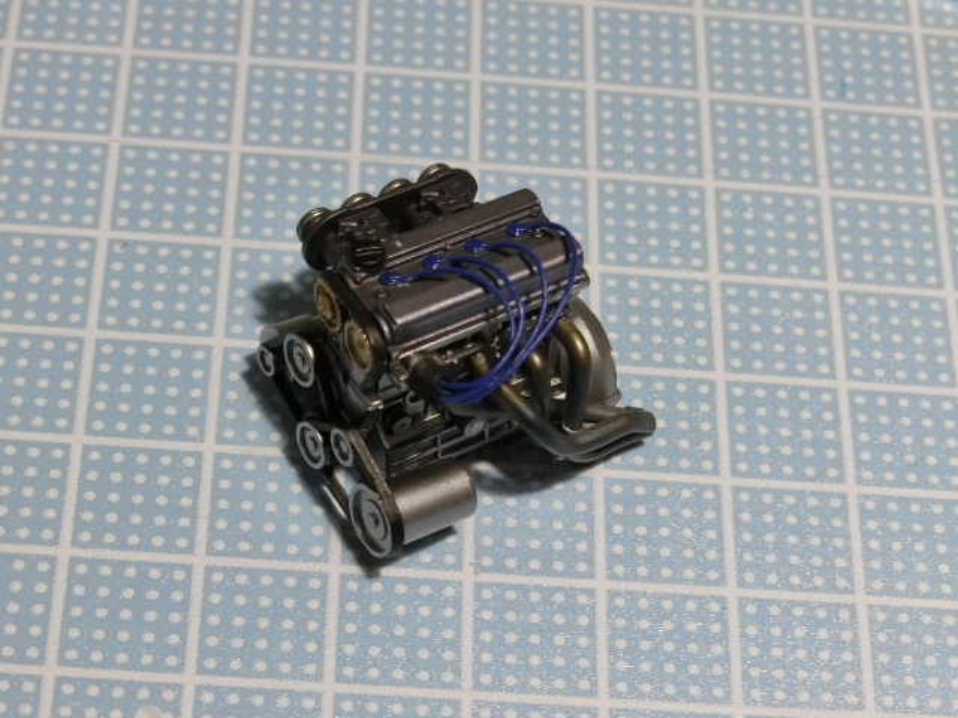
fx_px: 2574
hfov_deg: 21.1
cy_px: 359
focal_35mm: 93
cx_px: 479
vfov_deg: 15.9
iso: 800
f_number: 5.6
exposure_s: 1/80
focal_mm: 16.5
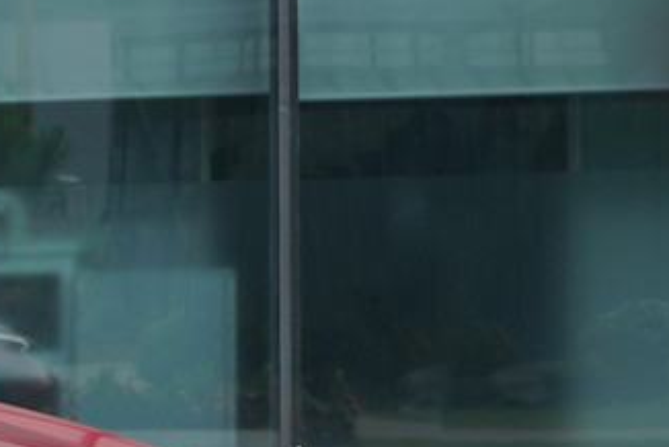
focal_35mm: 200
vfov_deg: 6.8
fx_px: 3720
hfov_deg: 8.9
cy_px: 525
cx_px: -1145
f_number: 8
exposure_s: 1/125
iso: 100
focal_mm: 34
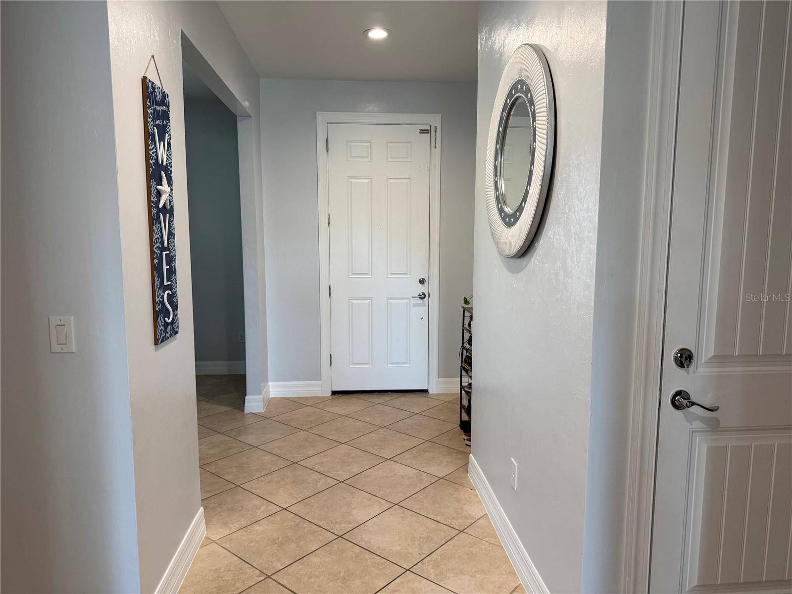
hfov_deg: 71.6
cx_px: 396
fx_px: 549
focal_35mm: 24
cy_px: 297
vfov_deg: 56.8
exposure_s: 1/111
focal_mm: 6.76
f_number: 1.78
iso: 200
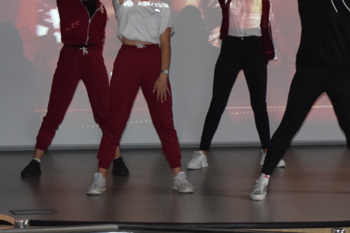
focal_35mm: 137
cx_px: 309
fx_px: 1332
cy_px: 9
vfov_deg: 9.9
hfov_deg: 14.8
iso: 2800
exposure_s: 1/60
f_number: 5
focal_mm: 42
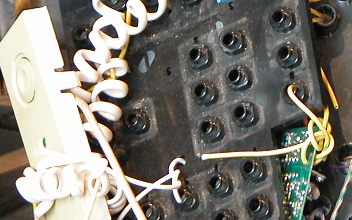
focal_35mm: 470
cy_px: -90
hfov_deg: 4.5
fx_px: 4507
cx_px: 336
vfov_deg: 2.8
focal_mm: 31.9
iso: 100
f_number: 3.8
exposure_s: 1/1.6
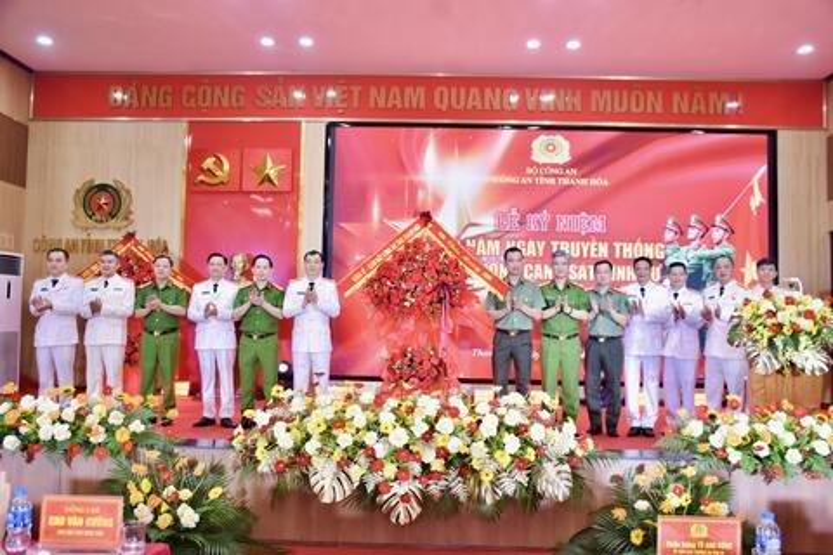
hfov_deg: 57.2
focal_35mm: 33
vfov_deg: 40.0
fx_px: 764
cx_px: 416
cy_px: 278
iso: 1250
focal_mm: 22
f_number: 4.5
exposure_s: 1/125
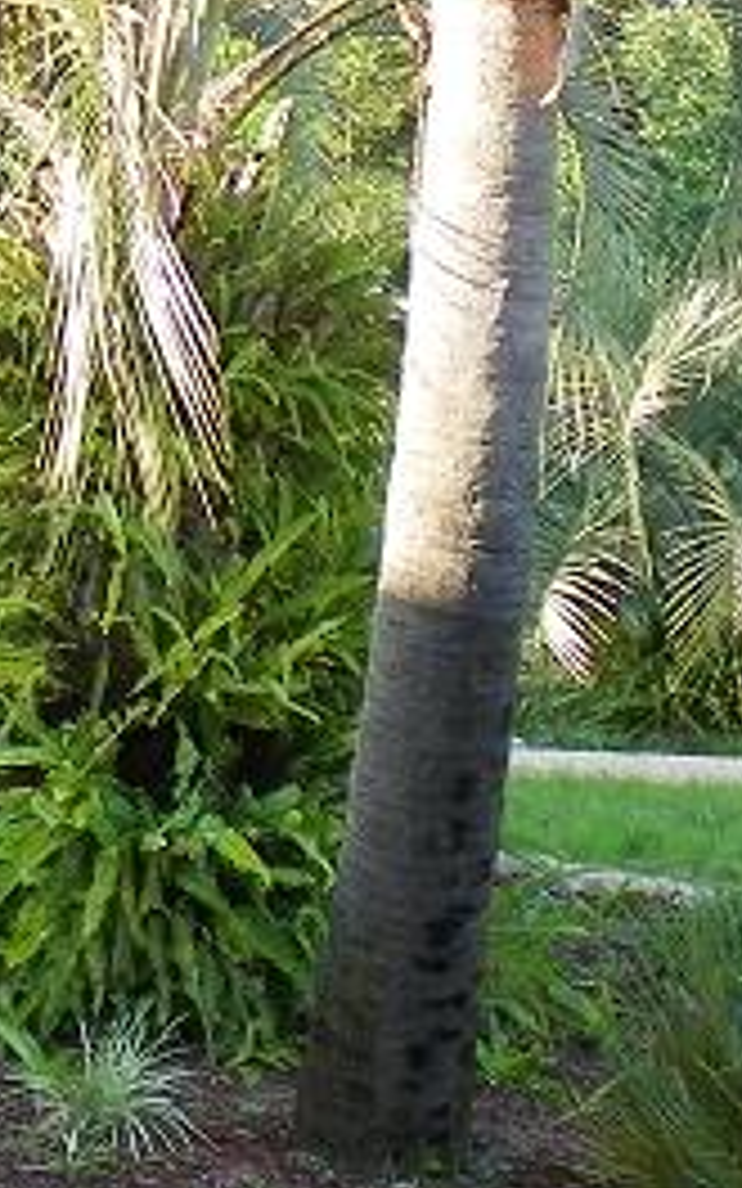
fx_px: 3624
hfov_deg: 10.7
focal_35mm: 112
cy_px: 752
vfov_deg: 18.6
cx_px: -711
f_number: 2.8
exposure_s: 1/125
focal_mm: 4.6
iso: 80
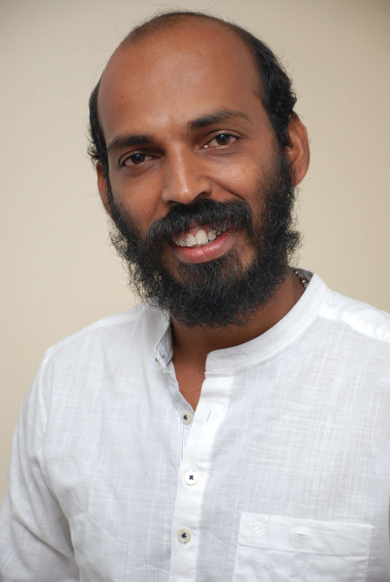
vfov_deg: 16.1
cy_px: 291
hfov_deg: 10.8
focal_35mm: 128
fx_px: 2066
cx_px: 195
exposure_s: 1/125
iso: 640
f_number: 5.6
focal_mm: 85
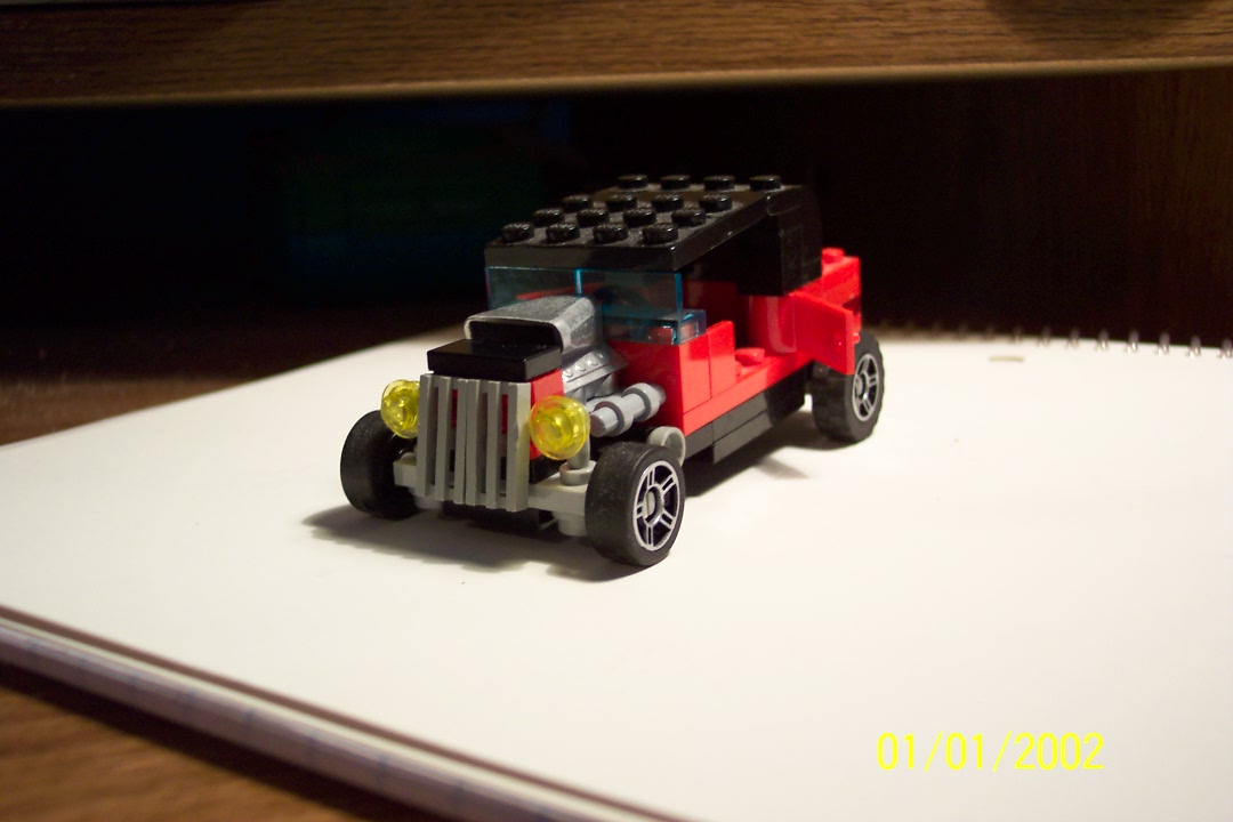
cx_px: 616
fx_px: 1301
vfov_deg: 35.1
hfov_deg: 50.7
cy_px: 411
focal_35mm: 38
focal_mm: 8
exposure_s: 1/30
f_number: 2.8
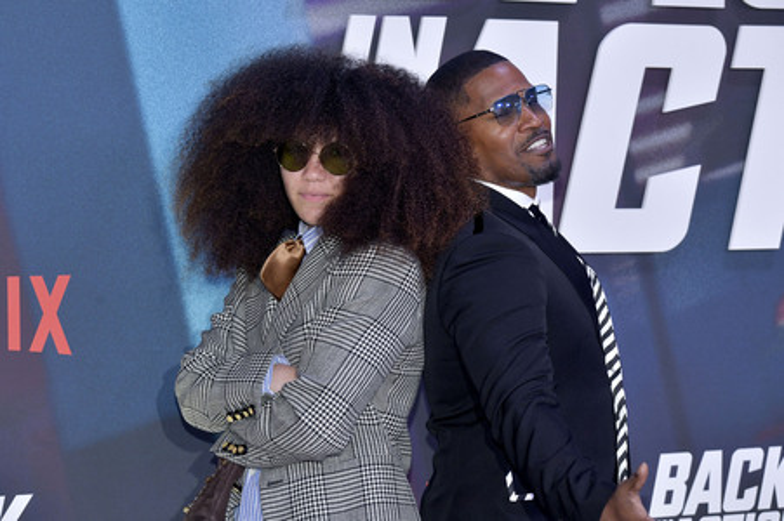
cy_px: 260
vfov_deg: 11.2
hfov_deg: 16.8
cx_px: 392
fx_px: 2655
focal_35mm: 122
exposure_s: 1/200
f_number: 7.1
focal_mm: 122
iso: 1250
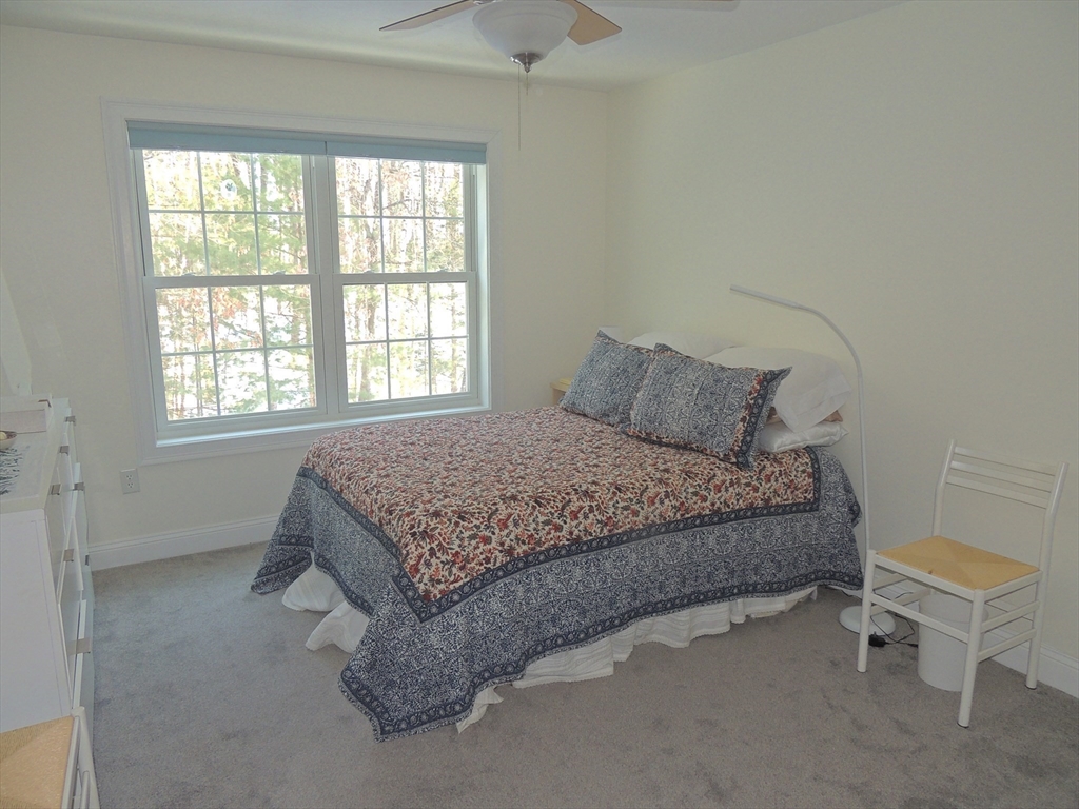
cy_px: 404
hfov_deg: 71.6
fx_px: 748
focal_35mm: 24
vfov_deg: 56.8
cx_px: 540
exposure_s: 1/40
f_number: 3
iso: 200
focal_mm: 4.3
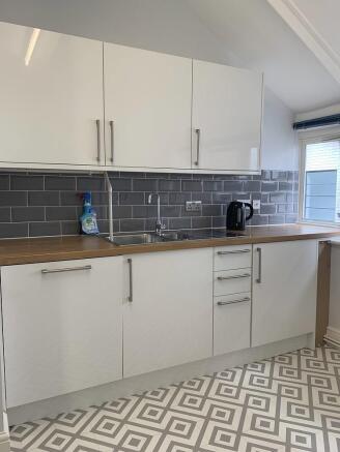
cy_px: 226
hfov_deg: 53.1
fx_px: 340
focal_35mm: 26
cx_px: 170
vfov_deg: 67.3
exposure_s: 1/50
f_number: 1.8
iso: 50
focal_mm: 4.25
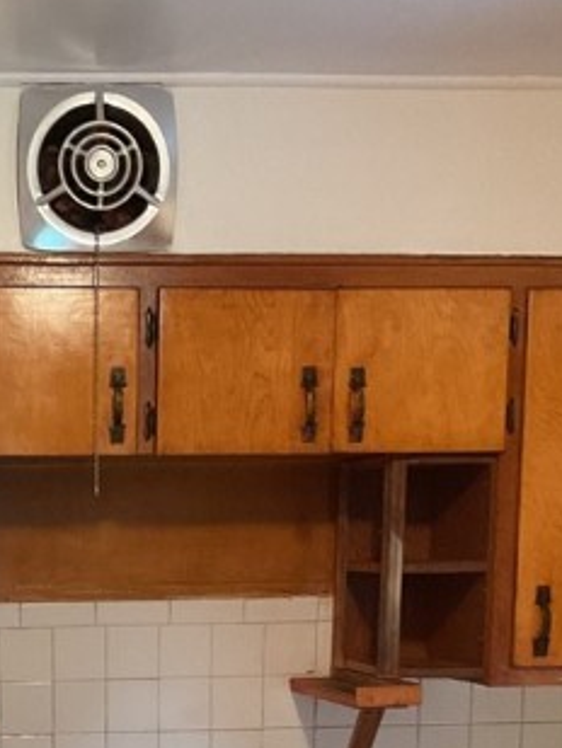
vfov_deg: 25.3
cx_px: -27
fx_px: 1558
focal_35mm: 72
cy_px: 801
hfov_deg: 19.7
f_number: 1.8
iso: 160
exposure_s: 1/50
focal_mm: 3
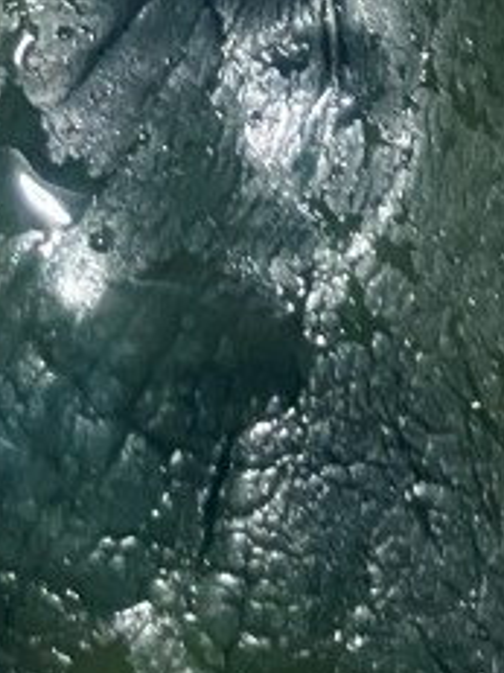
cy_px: -172
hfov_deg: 9.5
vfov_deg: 12.4
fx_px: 3012
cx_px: 422
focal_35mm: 155
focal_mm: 3.99
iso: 250
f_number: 1.8
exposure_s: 1/33
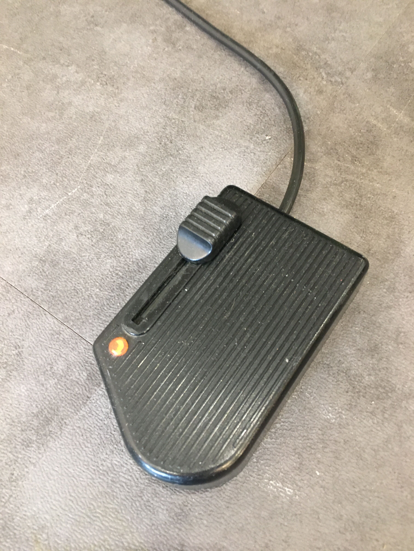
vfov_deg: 61.7
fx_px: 462
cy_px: 276
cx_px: 207
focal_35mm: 29
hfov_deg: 48.2
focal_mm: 4.15
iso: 400
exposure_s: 1/17
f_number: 2.2
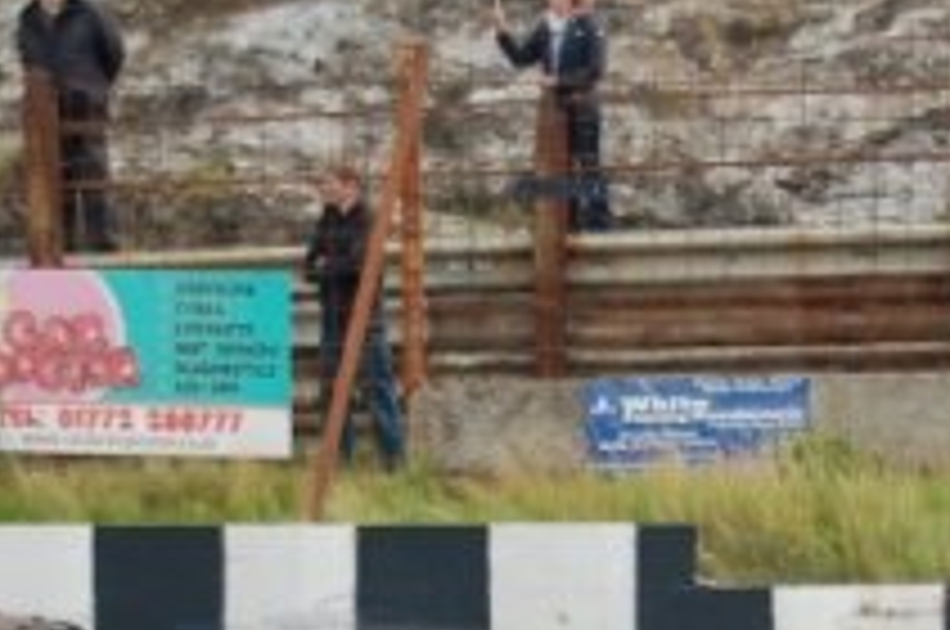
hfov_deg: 11.3
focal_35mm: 182
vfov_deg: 7.5
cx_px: 572
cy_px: 760
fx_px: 4795
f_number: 4.8
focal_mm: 40
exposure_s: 1/800
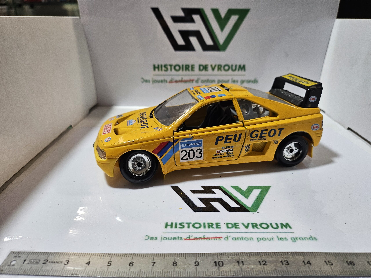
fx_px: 257
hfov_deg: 71.6
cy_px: 139
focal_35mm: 24
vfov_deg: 56.8
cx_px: 186
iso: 125
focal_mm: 5
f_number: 1.8
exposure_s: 1/100
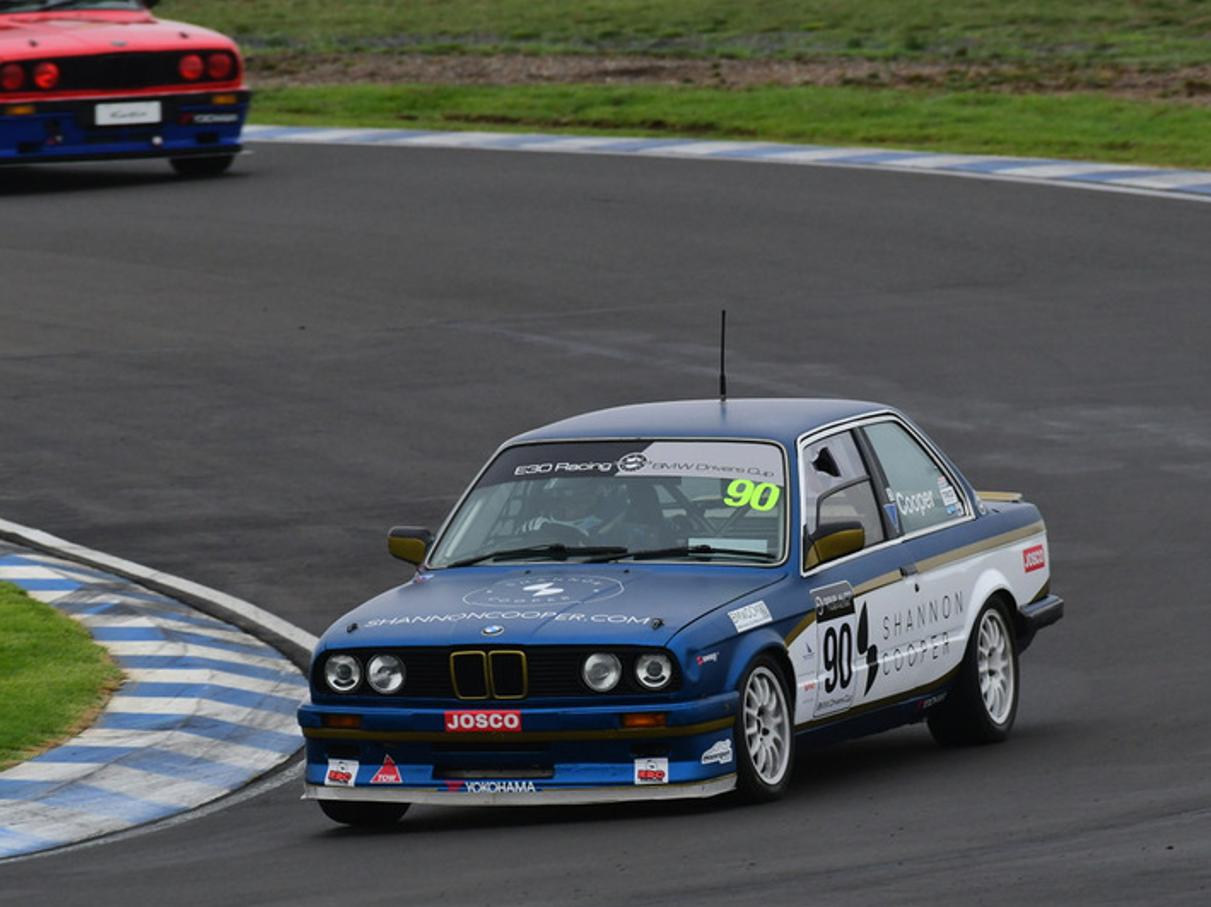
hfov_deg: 2.7
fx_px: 25630
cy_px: 454
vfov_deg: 2.0
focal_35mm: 733
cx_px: 641
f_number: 9
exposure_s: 1/640
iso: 1000
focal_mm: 450
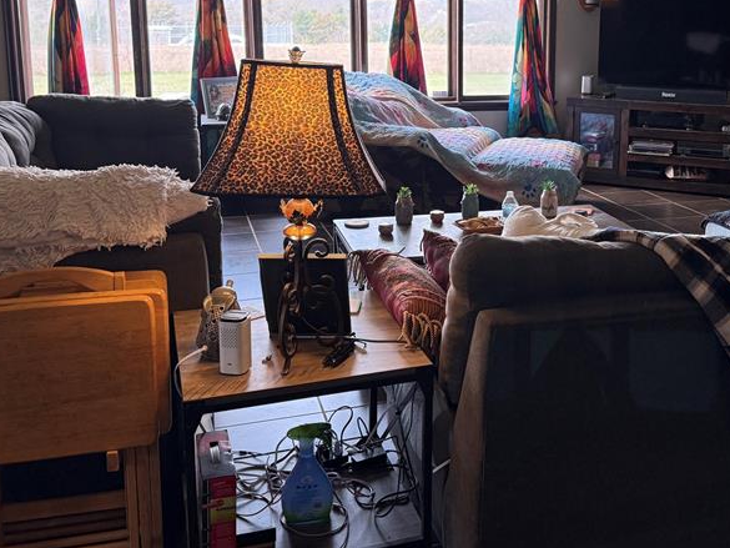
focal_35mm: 42
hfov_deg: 44.1
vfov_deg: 33.8
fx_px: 886
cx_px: 487
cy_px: 151
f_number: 1.78
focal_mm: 6.76
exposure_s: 1/84
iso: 200
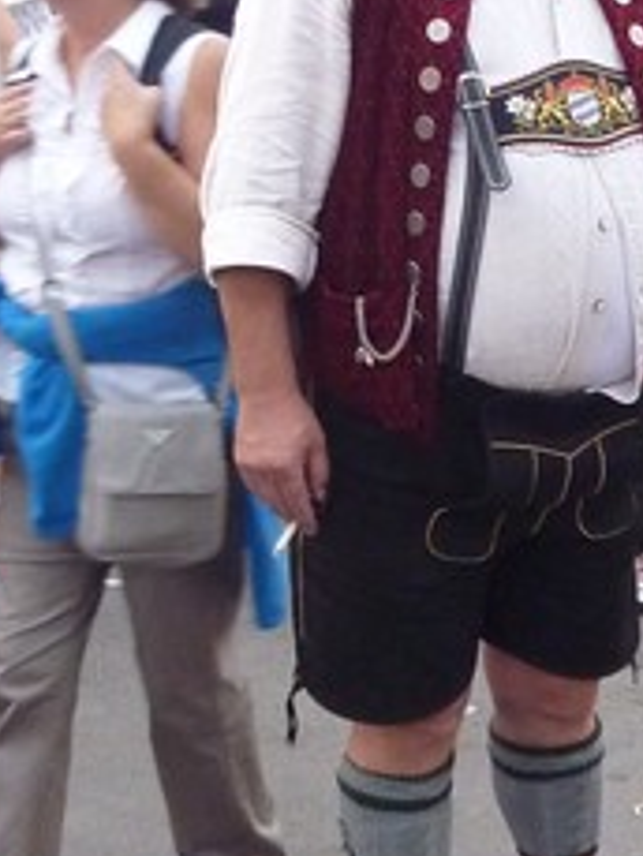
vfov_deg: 18.3
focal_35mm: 107
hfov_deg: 13.7
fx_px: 2648
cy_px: 314
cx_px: 561
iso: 400
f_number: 3.4
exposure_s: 1/30
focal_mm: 4.7
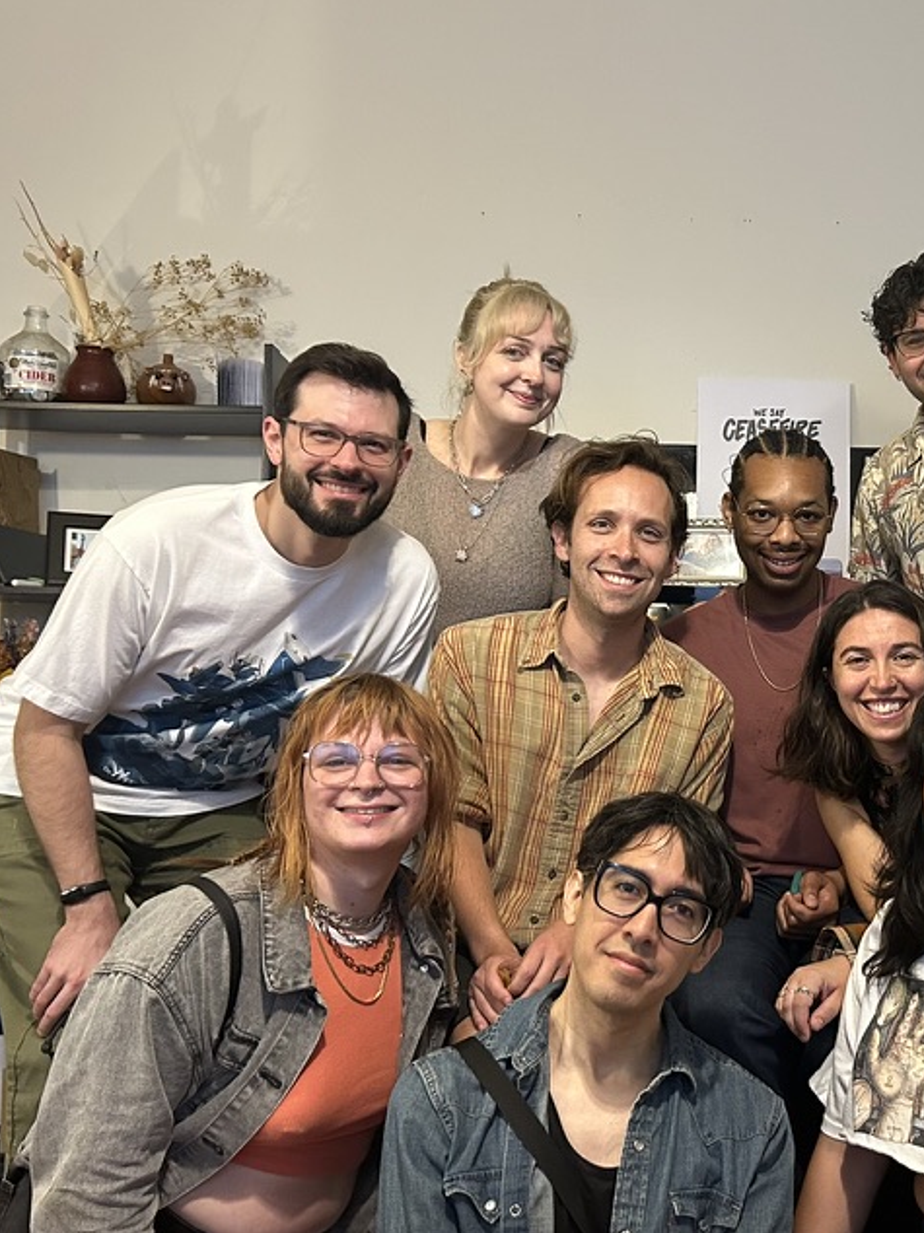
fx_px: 1496
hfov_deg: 33.0
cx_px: 790
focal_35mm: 42
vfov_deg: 44.8
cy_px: 646
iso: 500
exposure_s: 1/60
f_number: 1.5
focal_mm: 5.7
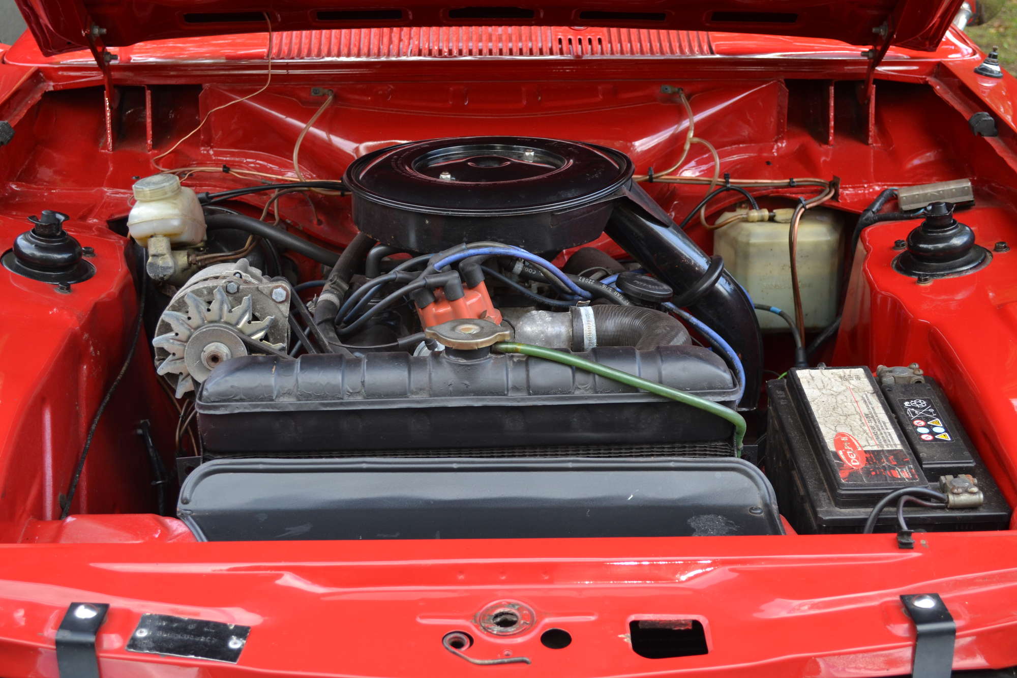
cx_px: 508
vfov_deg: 23.8
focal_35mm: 57
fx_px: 1610
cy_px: 339
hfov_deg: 35.1
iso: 400
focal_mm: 38
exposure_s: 1/100
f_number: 5
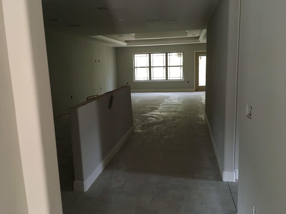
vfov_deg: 48.2
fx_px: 240
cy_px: 107
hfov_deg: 61.7
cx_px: 143
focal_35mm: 29
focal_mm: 4.15
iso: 250
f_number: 2.2
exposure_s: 1/33
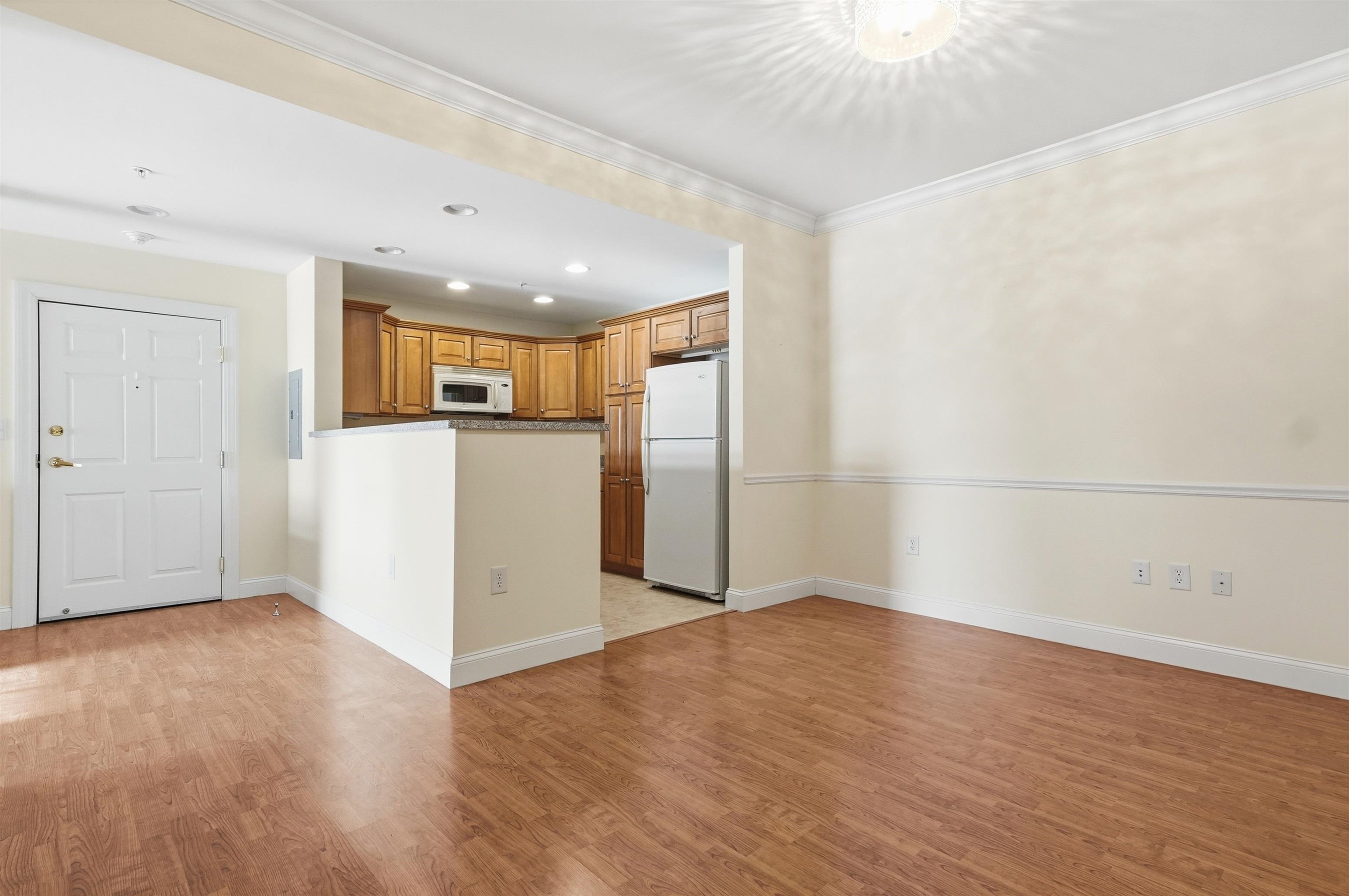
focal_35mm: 16
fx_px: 618
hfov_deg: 95.0
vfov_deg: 71.9
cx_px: 674
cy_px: 448
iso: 800
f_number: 7.1
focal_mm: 11
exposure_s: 1/250
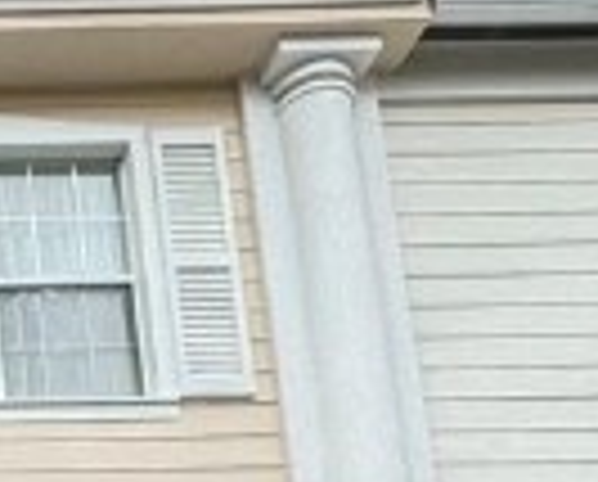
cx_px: -620
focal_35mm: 105
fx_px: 1862
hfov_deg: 14.8
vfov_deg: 12.3
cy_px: 1077
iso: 40
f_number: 2.2
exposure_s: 1/270
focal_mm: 2.22
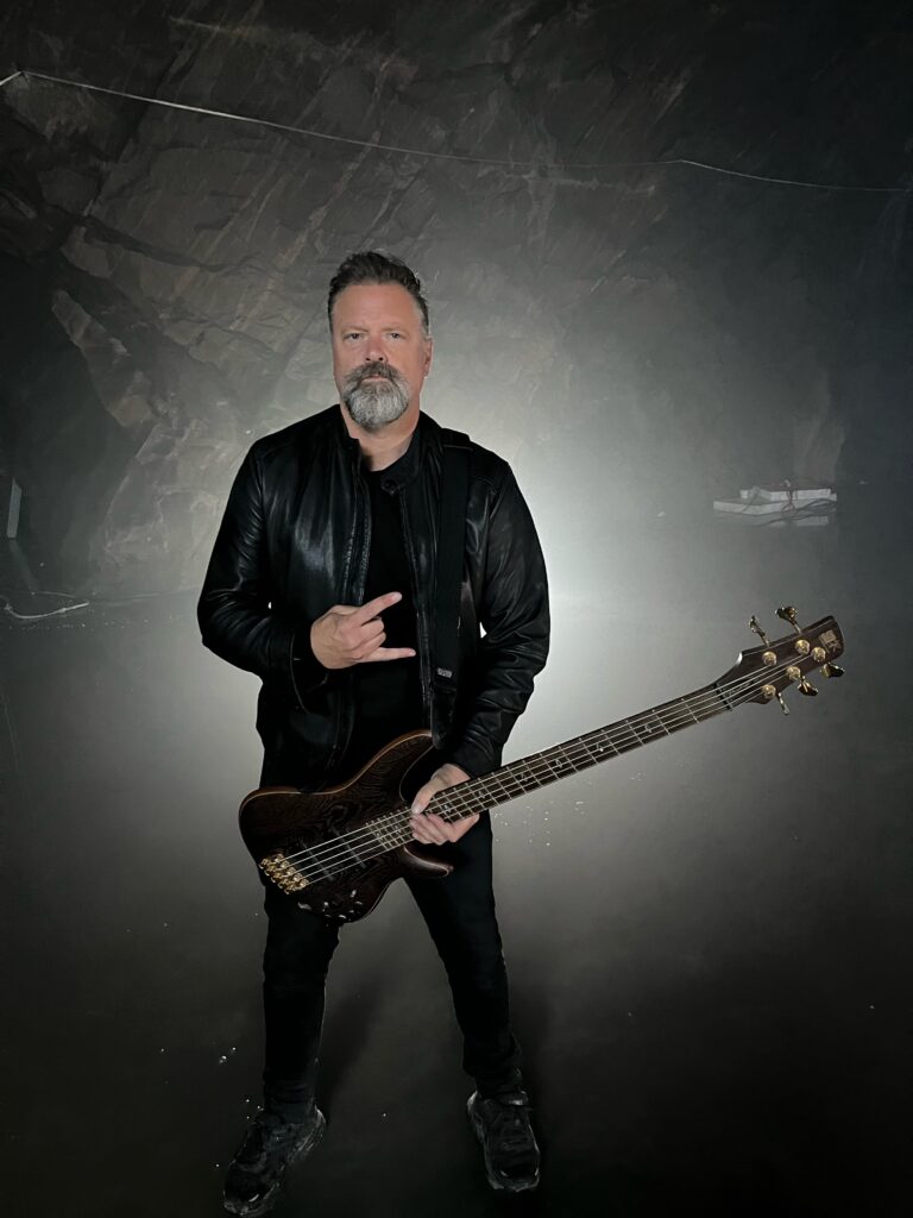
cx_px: 456
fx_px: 914
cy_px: 609
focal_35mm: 26
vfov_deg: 67.3
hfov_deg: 53.1
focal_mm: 5.1
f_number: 1.6
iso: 800
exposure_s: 1/25
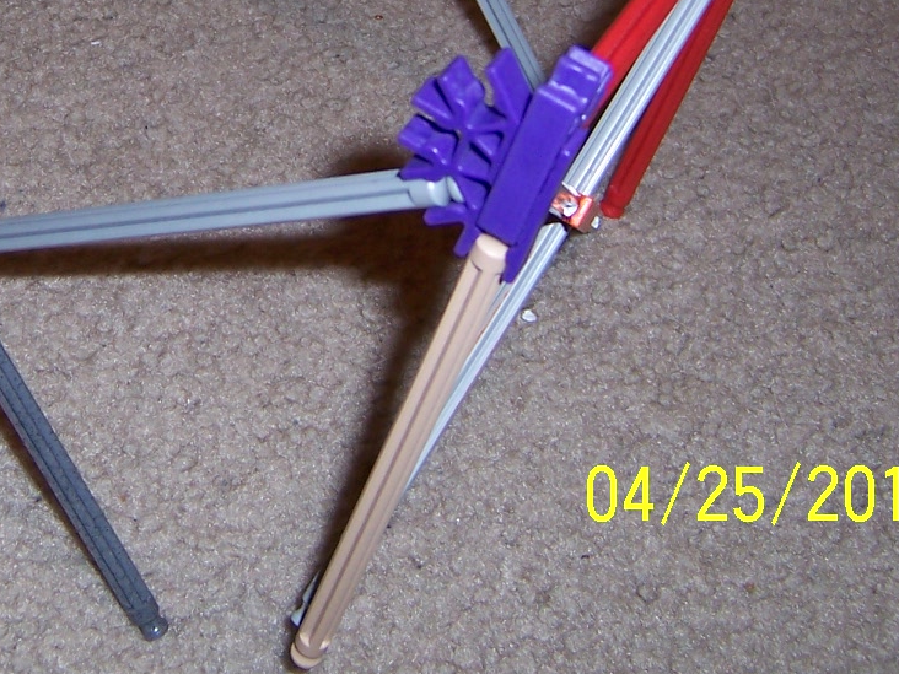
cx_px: 102
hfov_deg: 26.9
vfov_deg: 20.3
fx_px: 1818
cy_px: -22
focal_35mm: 70
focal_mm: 5.5
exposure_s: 1/60
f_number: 2.8
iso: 80
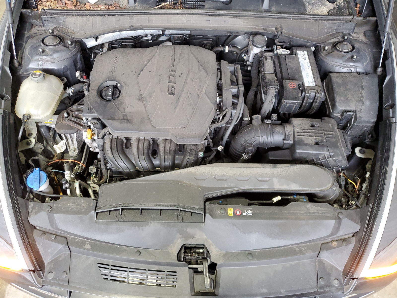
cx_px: 198
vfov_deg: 53.1
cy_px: 149
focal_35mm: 26
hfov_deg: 67.3
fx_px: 298
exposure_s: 1/60.2
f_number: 1.5
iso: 142
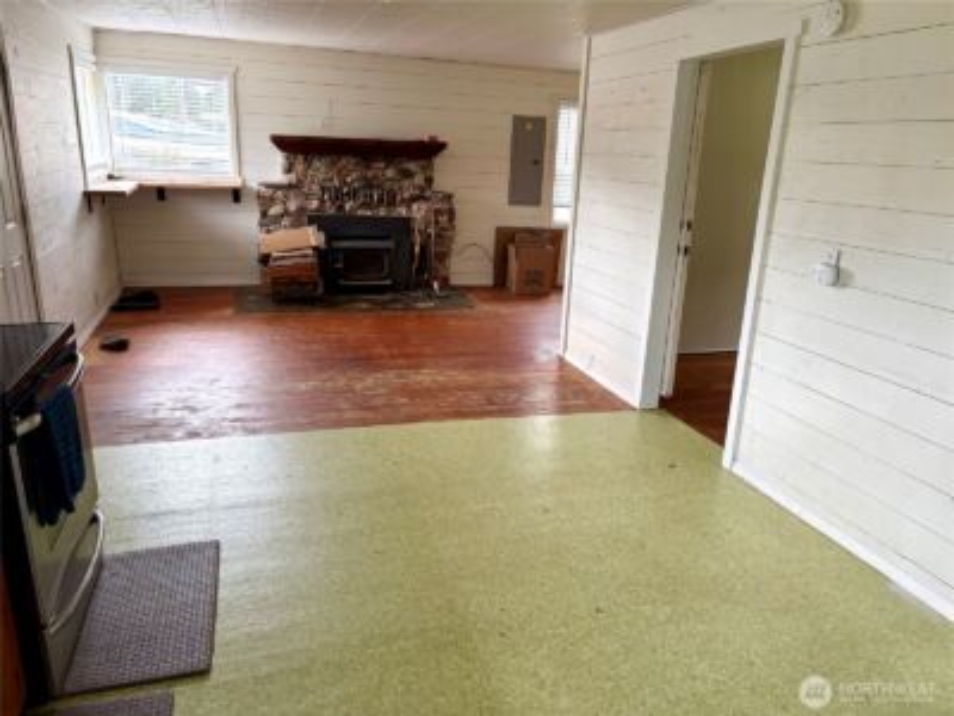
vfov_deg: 53.1
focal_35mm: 26
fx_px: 717
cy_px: 358
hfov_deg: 67.3
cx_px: 477
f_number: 1.6
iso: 125
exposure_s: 1/95
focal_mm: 5.96
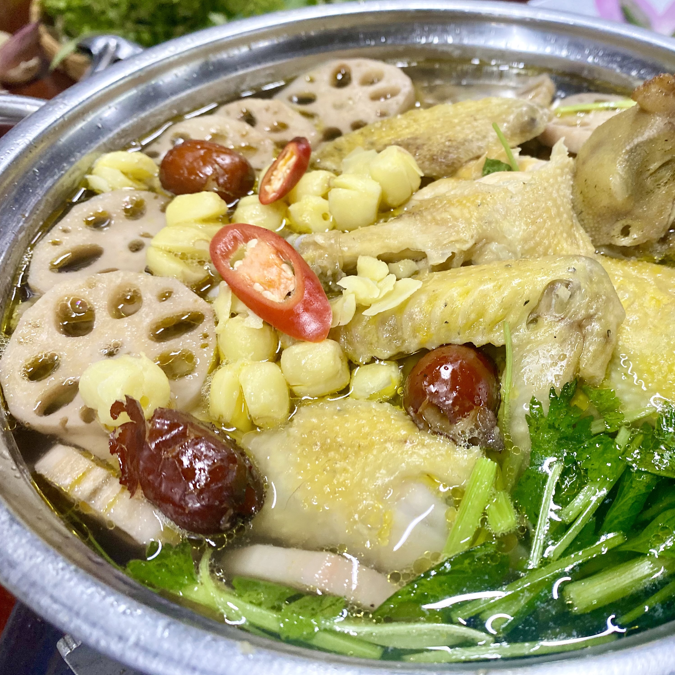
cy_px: 336
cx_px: 437
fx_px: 684
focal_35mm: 31
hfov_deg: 51.8
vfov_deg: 52.5
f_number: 1.8
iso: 200
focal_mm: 4.25
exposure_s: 1/60
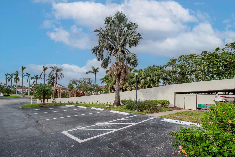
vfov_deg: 77.3
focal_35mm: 15
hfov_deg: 100.4
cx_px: 118
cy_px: 78
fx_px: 98
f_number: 7.1
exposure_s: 1/1250
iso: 500
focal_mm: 10
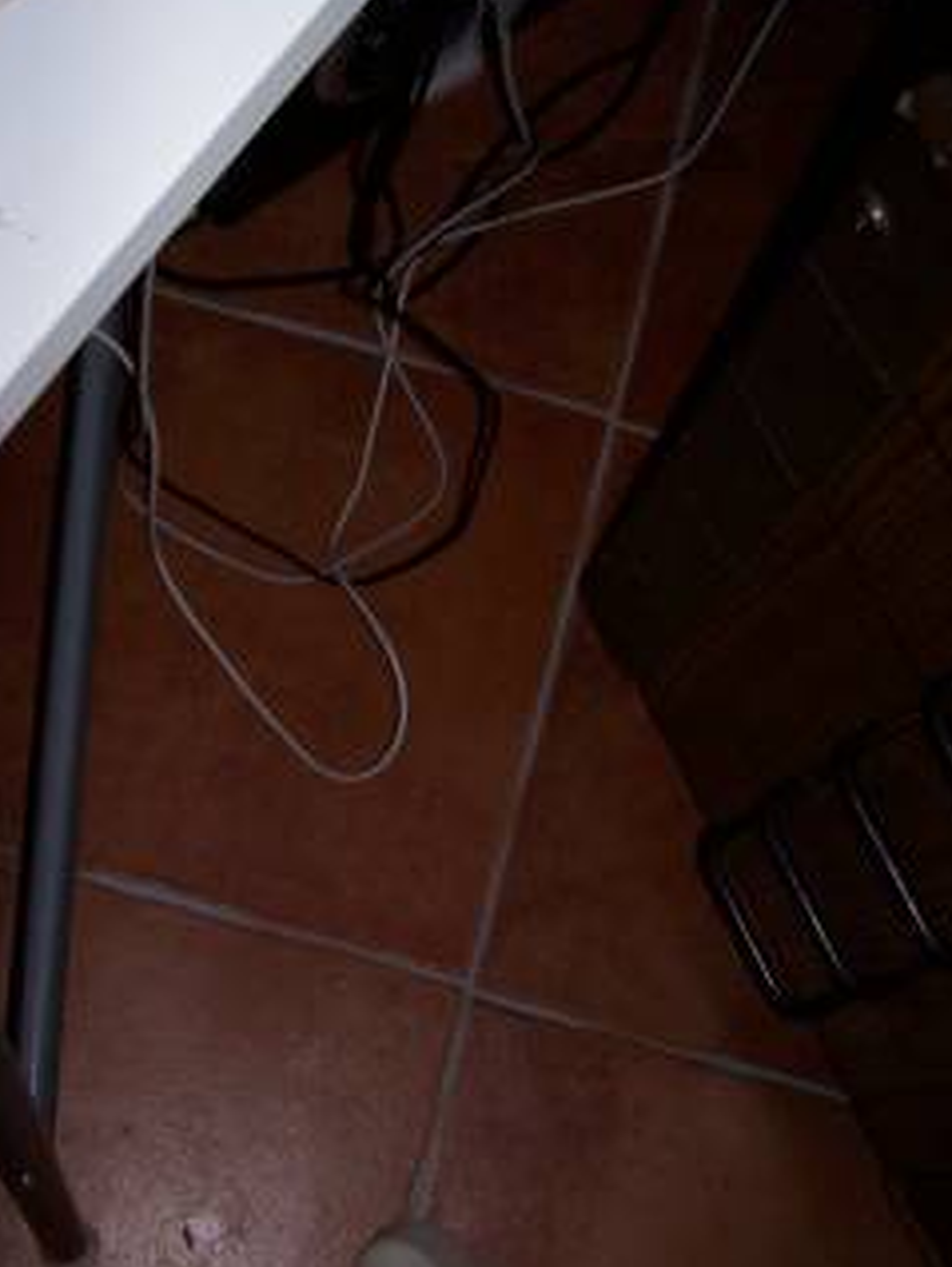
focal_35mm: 57
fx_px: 2087
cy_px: 691
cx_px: 315
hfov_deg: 25.6
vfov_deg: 33.7
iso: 80
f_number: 2.7
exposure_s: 1/64
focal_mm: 5.6
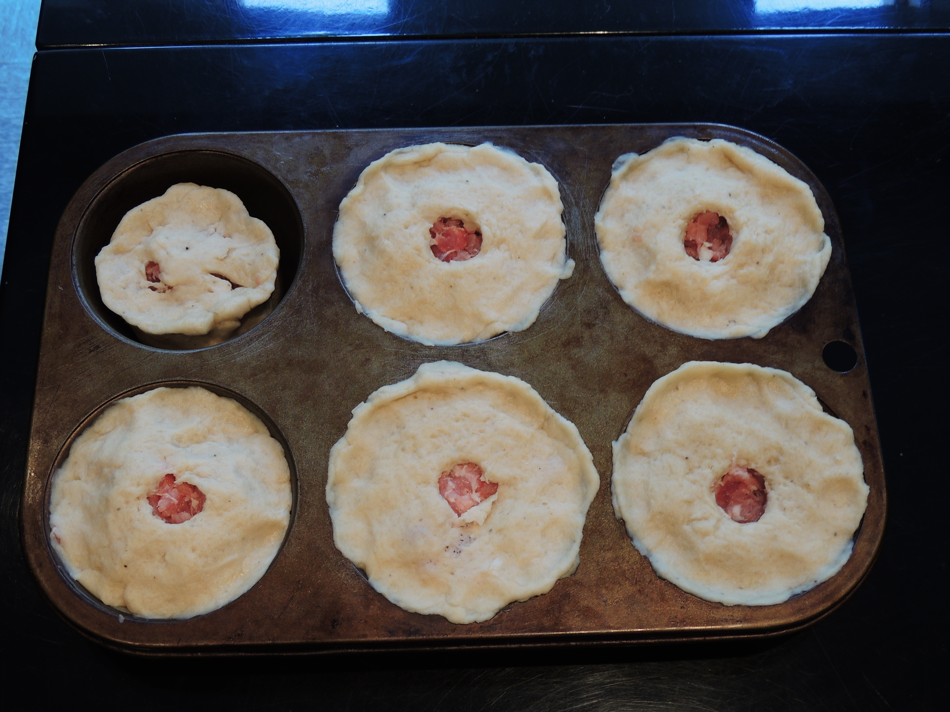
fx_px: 1290
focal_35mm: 47
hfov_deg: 40.4
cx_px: 475
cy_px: 356
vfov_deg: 30.9
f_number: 3.5
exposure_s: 1/13
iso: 110
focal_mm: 8.3
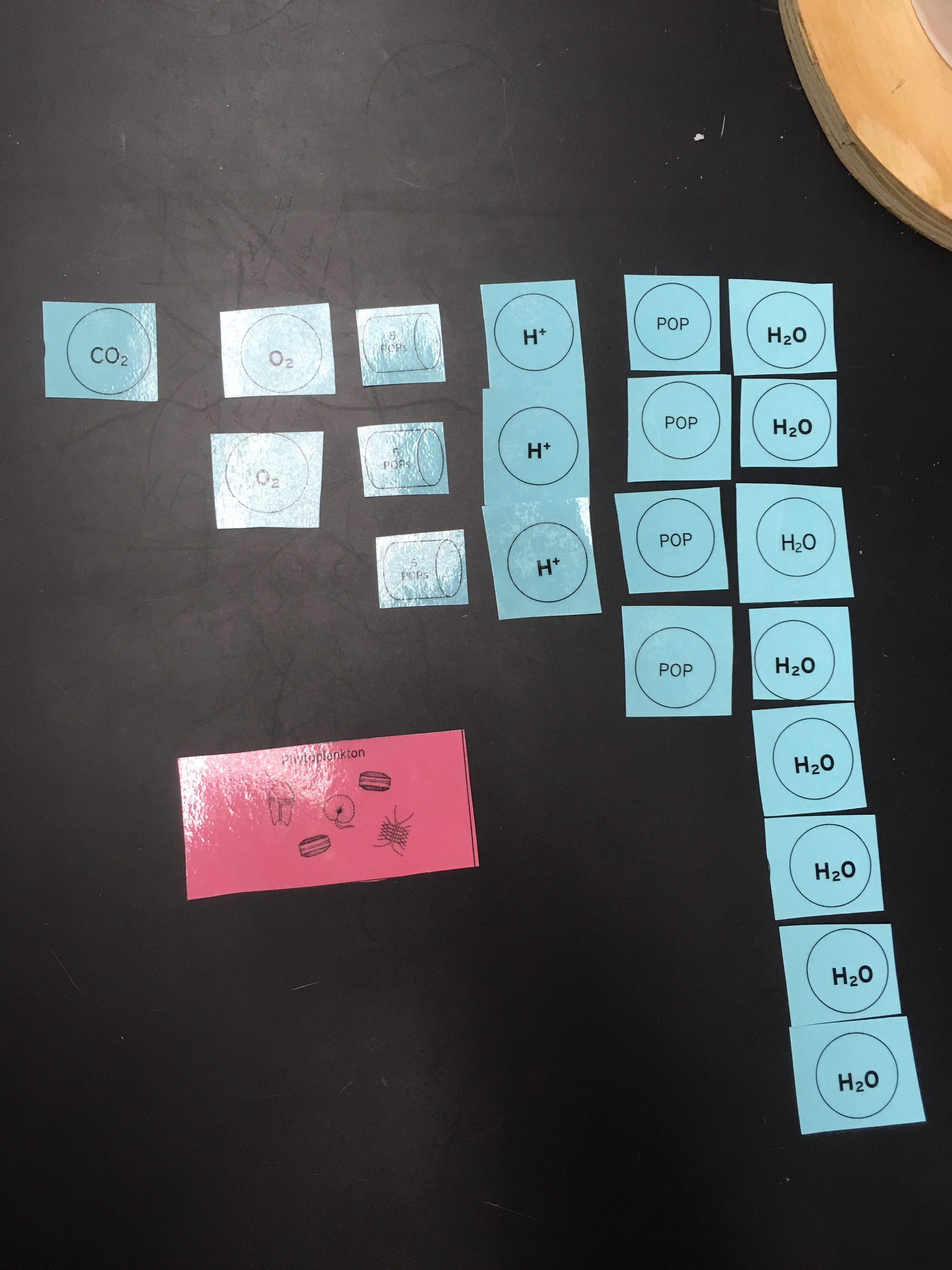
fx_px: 1063
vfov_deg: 61.7
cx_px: 476
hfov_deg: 48.2
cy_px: 635
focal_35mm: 29
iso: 40
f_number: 2.2
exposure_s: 1/30
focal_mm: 4.15
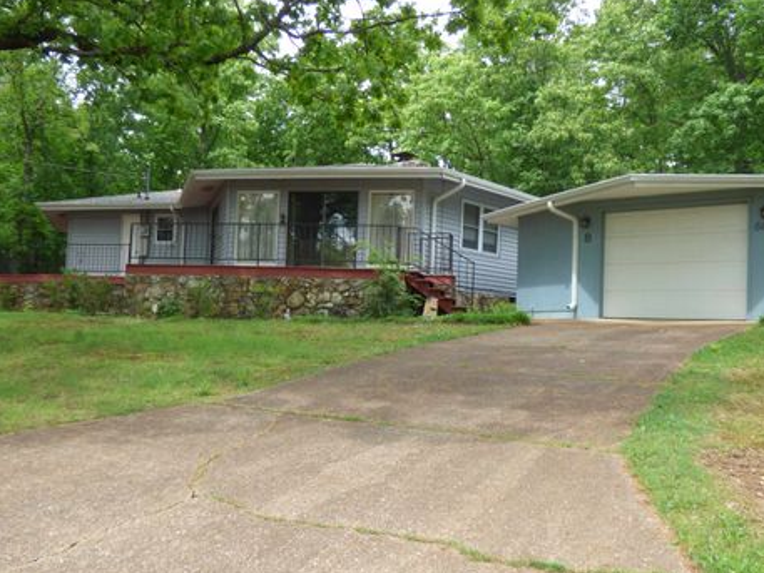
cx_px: 388
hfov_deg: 52.6
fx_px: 773
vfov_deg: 40.7
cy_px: 280
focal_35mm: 35
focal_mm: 5.53
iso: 100
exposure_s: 1/250
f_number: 3.3
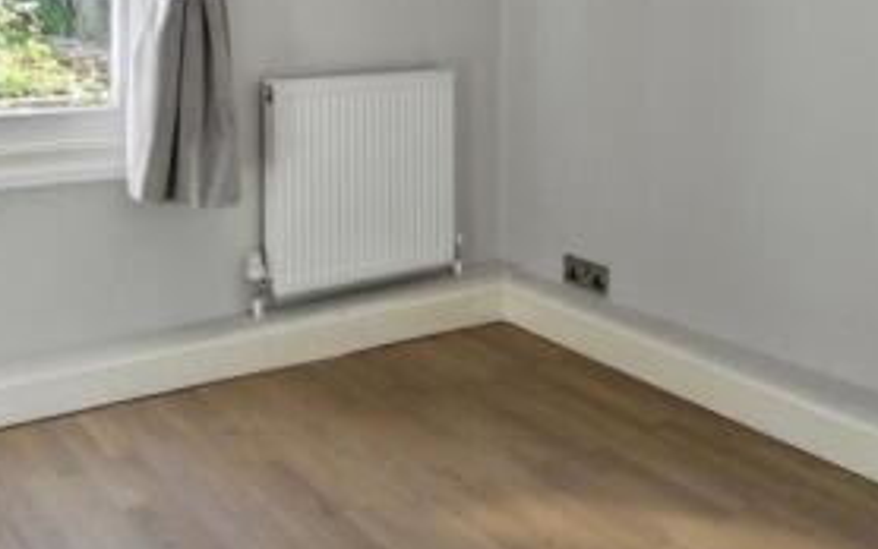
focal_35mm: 36
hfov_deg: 48.9
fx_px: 862
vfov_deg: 31.2
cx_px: 107
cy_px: -63
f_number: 9
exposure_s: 1/15
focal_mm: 10
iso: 100
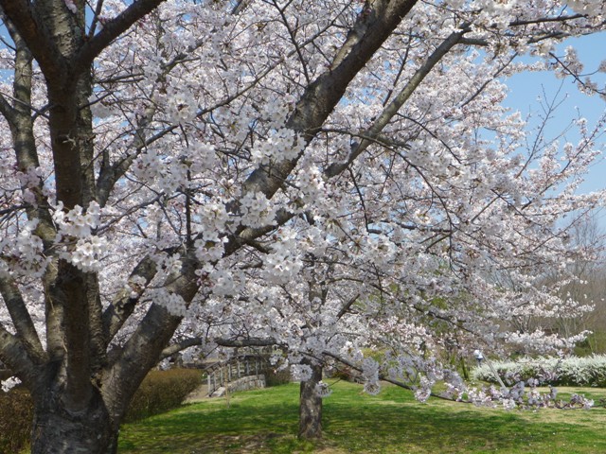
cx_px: 303
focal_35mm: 41
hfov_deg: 45.8
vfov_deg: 35.1
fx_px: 718
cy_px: 227
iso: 80
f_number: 4.2
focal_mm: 7.4
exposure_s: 1/400
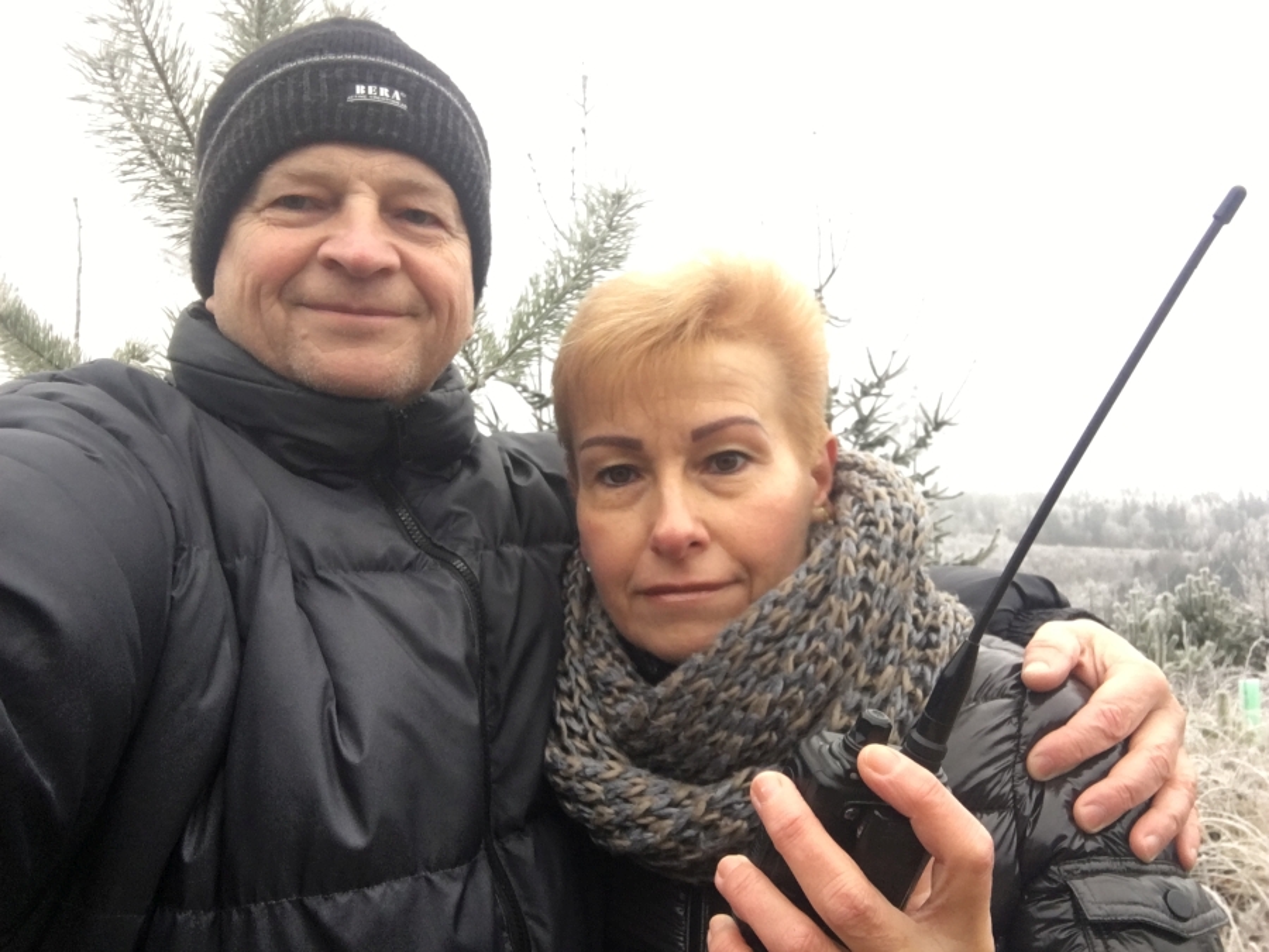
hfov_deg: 58.4
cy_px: 476
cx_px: 634
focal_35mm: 31
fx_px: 1136
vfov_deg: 45.4
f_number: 2.2
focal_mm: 2.65
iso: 64
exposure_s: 1/100
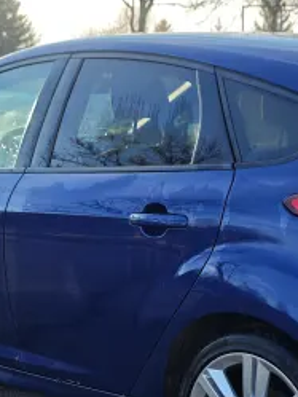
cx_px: 236
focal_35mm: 77
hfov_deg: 19.0
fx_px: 883
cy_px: 301
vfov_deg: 25.0
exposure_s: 1/560
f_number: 2
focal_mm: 8.72
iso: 50
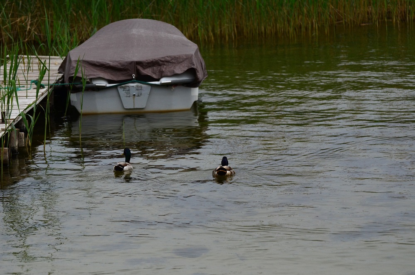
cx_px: 208
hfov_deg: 13.7
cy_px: 138
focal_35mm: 150
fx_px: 1725
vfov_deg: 9.1
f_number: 4.5
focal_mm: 100
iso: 640
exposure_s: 1/8000
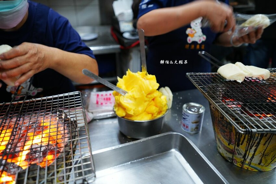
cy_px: 92
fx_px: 215
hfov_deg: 65.5
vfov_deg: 46.4
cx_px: 138
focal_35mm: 28
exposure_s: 1/30
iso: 400
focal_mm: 28
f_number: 2.8
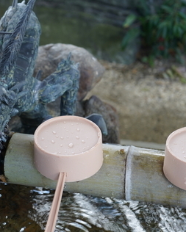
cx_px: 16
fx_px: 736
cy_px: 91
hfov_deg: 14.3
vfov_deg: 17.9
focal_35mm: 107
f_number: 5.6
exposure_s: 1/60
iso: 500
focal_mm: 60
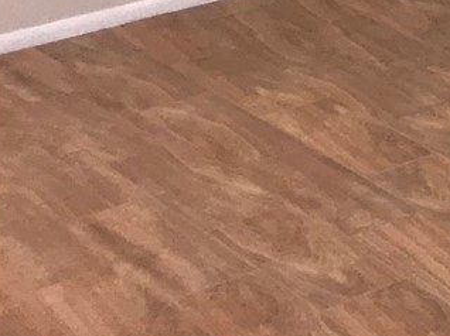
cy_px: -332
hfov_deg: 11.4
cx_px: 1119
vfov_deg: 9.8
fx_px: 1832
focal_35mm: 141
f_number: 1.8
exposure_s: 1/30
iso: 25
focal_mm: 3.99
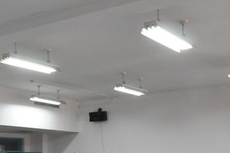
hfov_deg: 26.9
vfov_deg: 18.9
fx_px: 434
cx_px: -33
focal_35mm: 68
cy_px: 182
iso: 3200
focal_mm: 18
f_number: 11
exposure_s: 1/40
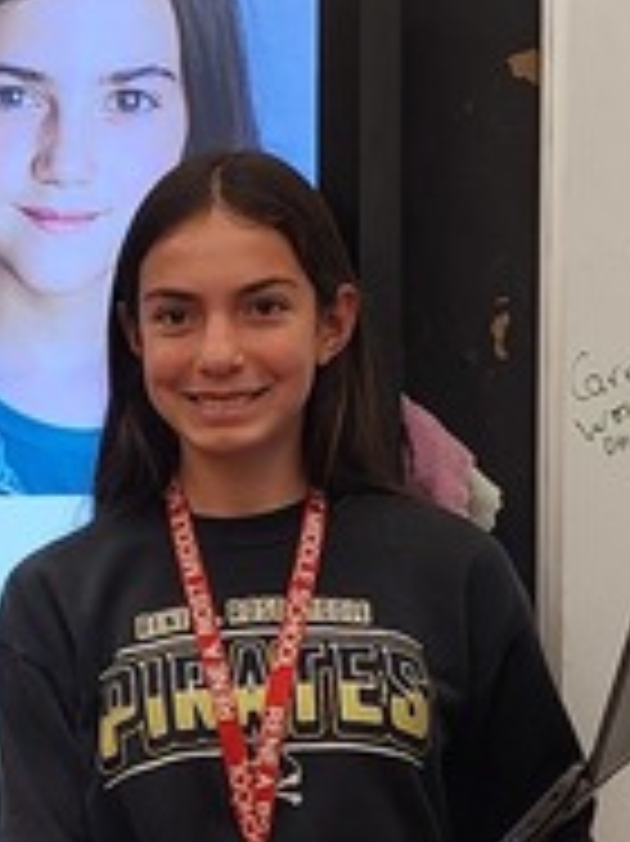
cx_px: -230
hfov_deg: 11.4
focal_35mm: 126
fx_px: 3061
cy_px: 558
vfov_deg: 15.6
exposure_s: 1/60
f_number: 1.8
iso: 40
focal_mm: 6.4
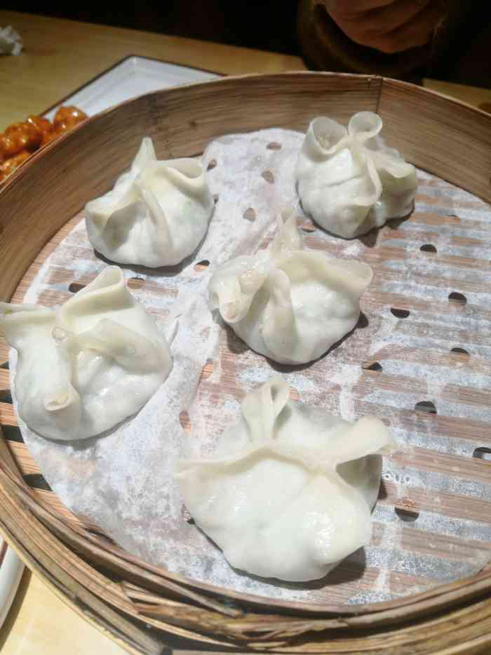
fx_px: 511
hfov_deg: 51.4
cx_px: 246
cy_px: 328
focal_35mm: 27
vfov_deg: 65.3
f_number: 1.8
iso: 80
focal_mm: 3.95
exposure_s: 1/100
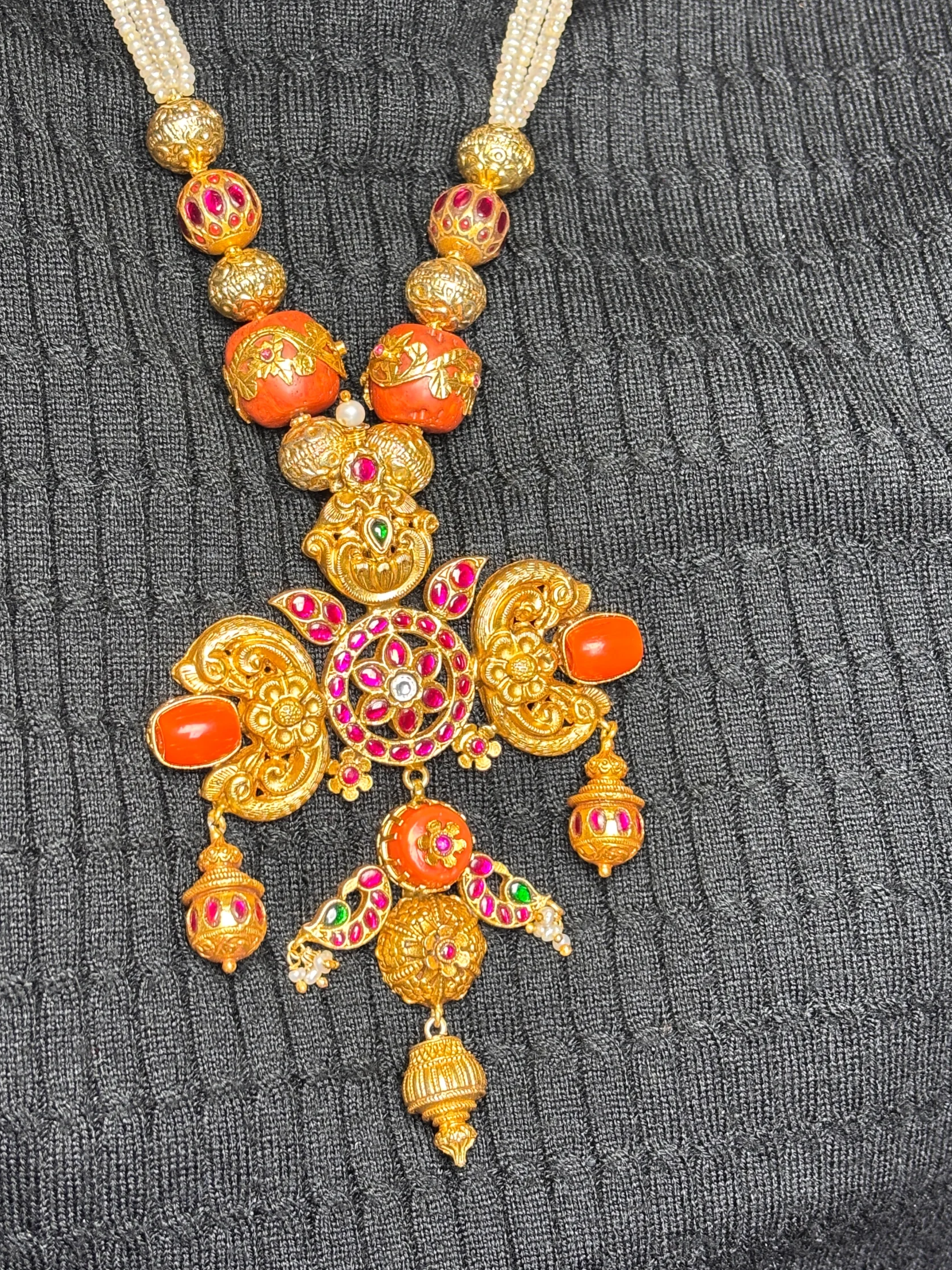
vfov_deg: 32.2
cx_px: 456
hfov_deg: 24.4
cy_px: 576
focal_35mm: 60
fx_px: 2200
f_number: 1.6
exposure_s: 1/50
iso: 80
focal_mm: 5.96
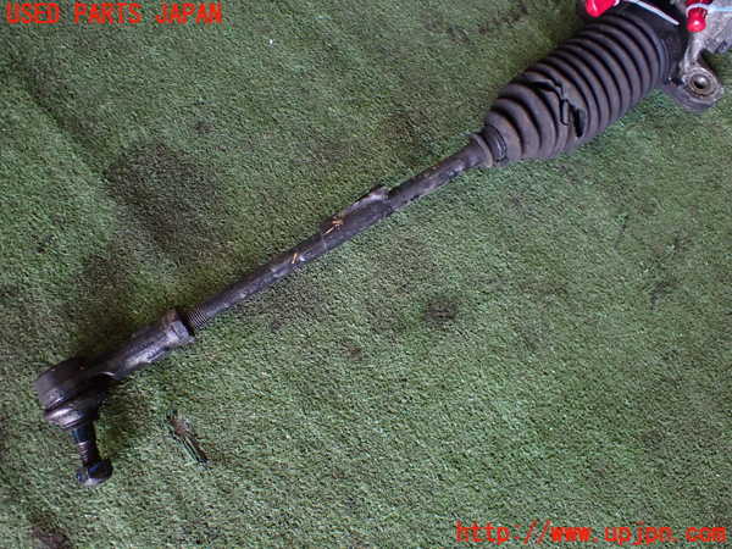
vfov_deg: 46.8
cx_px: 366
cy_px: 274
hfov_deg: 60.0
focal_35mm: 30
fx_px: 634
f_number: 2.3
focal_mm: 5.4
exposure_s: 1/125
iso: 400
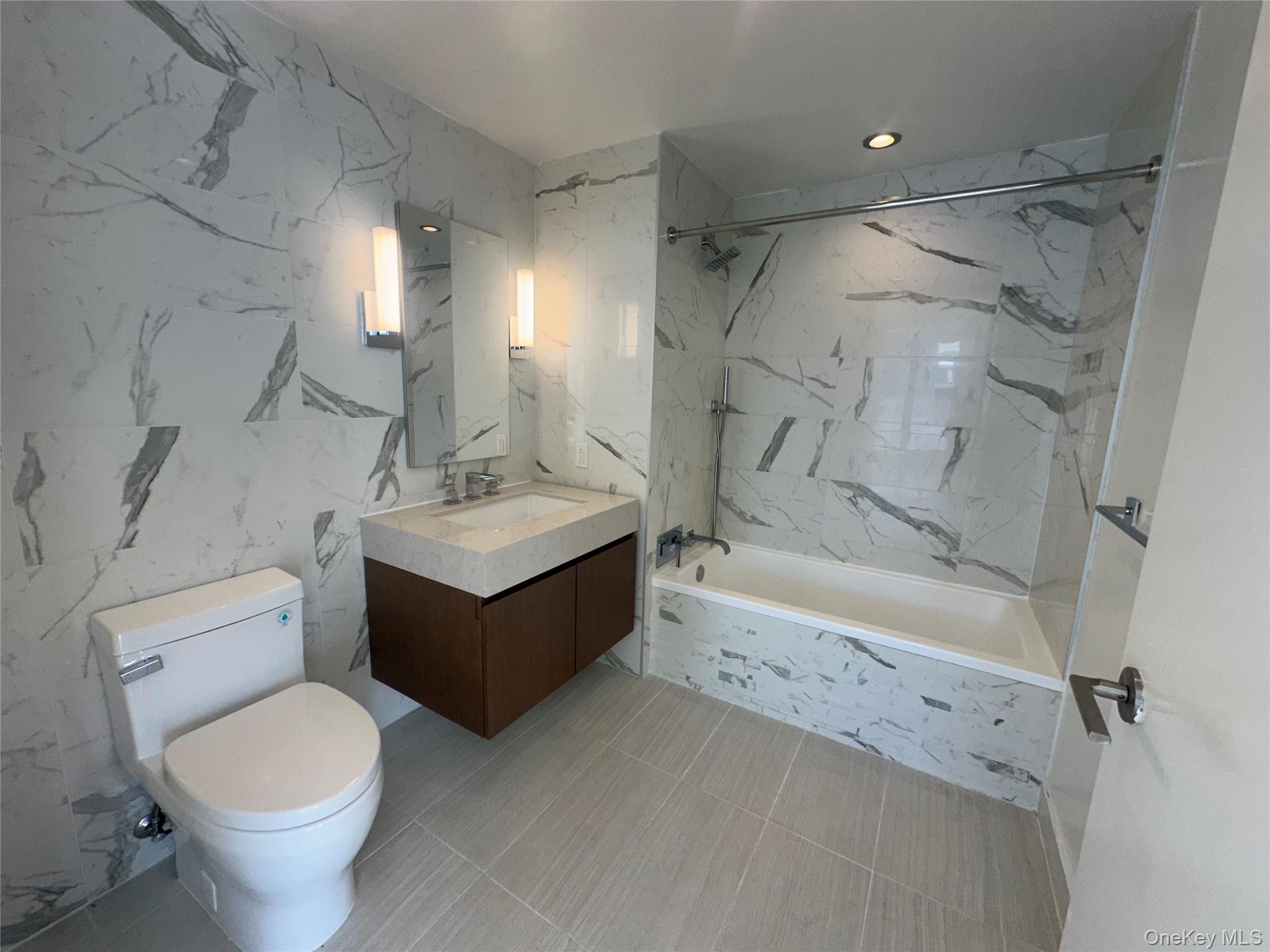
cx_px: 635
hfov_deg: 102.1
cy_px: 476
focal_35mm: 14
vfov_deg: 85.7
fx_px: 514
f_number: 2.2
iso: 40
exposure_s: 1/153
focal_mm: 2.22
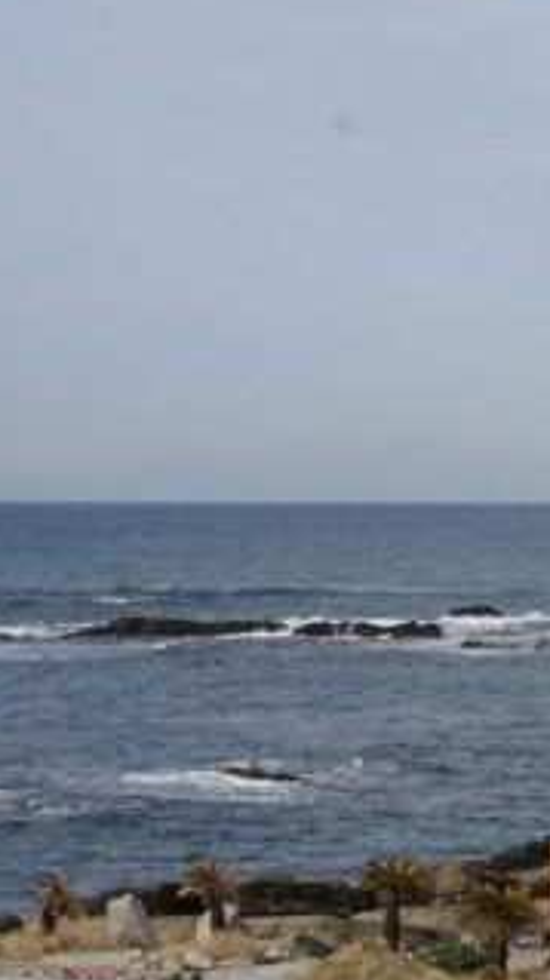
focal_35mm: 138
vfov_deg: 15.4
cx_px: 1149
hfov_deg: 8.3
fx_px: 3585
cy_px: 859
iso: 4000
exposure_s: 1/4000
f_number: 11
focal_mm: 41
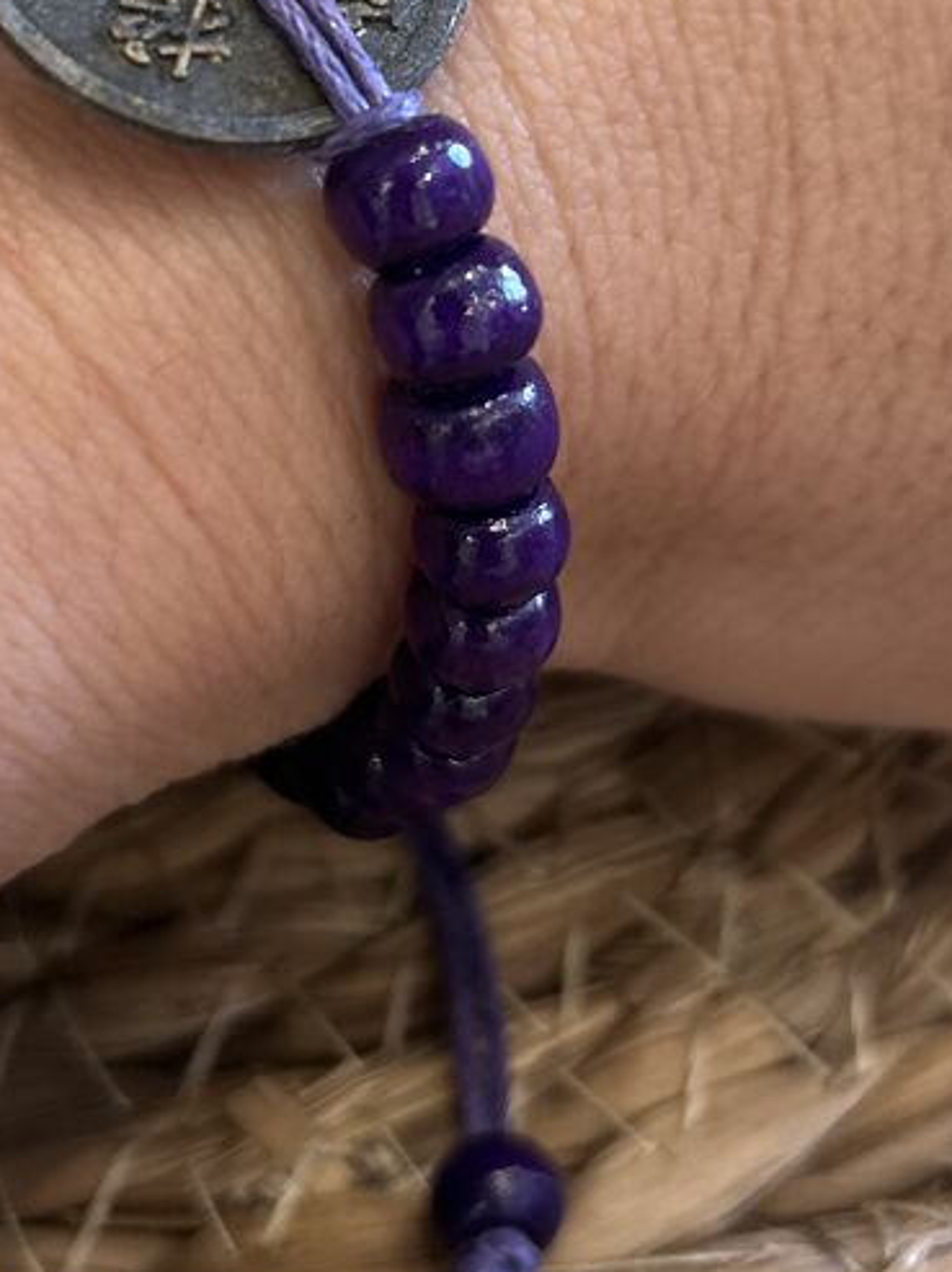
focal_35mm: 72
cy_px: 255
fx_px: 2644
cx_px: 551
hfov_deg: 20.4
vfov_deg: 26.6
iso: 100
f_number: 1.5
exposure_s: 1/50
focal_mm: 5.7
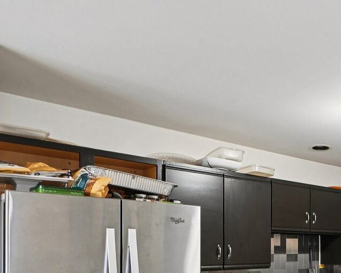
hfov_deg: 42.1
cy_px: 267
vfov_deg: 35.7
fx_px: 384
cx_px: 335
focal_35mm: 38
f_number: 13
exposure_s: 1/2
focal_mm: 16
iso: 400
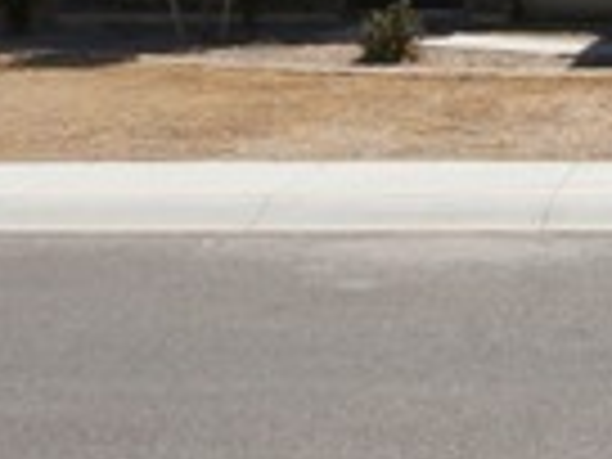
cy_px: -54
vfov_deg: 14.9
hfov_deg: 19.3
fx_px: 1715
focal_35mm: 97
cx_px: 693
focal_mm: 6.67
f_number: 3.9
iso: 100
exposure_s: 1/1000
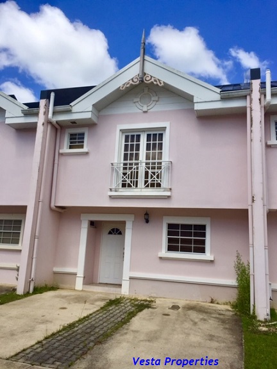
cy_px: 184
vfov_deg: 61.7
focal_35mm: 29
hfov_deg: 48.2
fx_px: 309
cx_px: 138
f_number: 2.2
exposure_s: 1/2825
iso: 32
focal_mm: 4.15
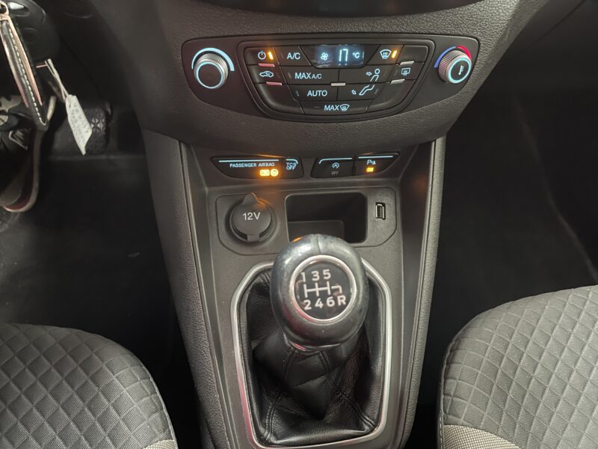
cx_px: 299
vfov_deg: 53.1
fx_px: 449
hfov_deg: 67.3
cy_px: 224
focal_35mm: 26
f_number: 1.6
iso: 1000
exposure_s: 1/17
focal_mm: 4.2
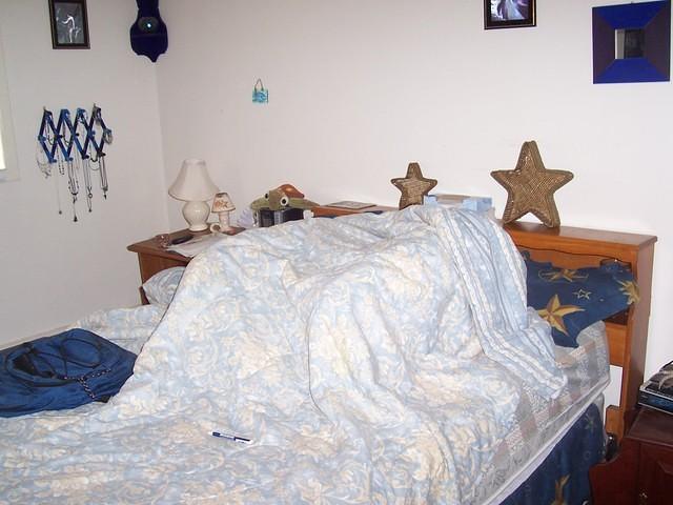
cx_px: 336
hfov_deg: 22.0
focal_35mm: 89
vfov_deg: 16.6
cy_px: 252
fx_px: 1730
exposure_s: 1/90
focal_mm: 13.5
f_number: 4.1
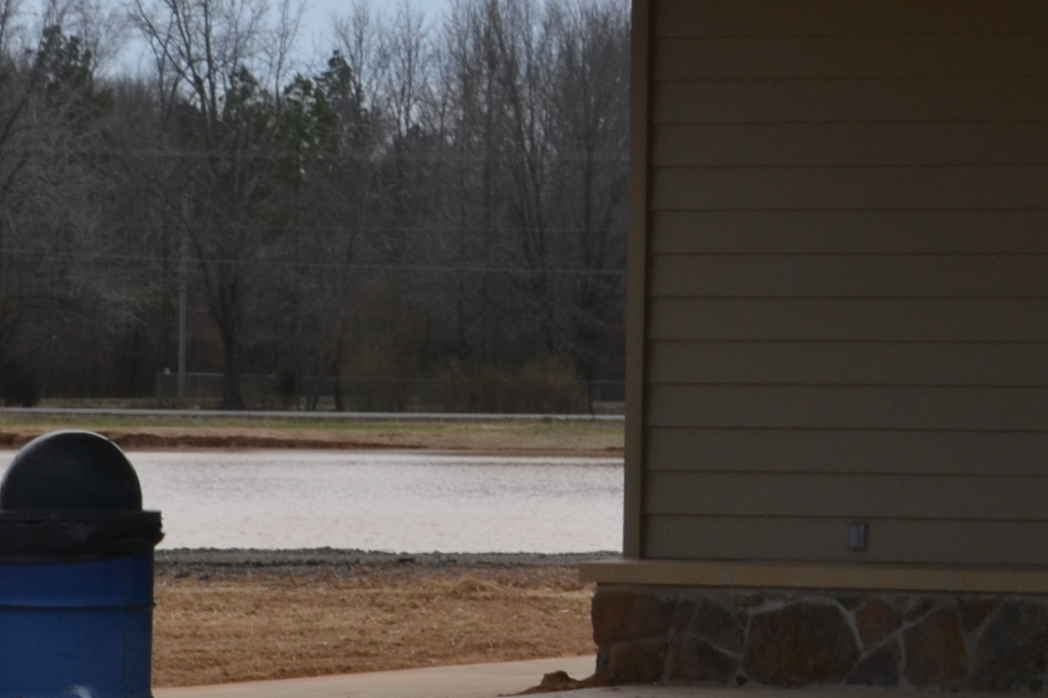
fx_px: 6315
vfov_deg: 6.3
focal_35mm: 217
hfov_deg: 9.4
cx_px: 1214
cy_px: -145
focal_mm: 36
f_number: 9
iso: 100
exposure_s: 1/200
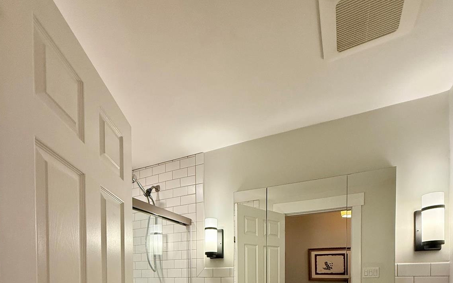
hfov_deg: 85.1
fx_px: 247
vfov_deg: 49.3
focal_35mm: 20
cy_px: 280
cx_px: 226
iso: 250
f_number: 2.2
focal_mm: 2.22
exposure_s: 1/120
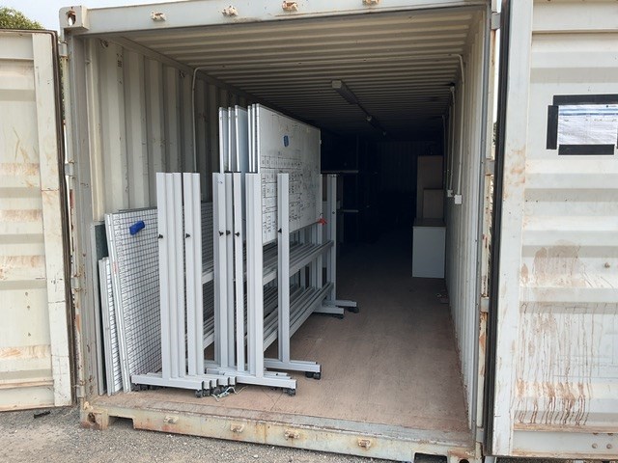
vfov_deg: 48.2
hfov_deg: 61.7
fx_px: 518
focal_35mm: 29
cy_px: 232
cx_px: 309
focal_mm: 3
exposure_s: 1/442
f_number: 1.8
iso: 16
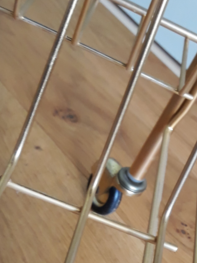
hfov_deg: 21.8
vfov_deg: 29.0
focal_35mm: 66
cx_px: 171
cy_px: 196
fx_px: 501
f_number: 1.7
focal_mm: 3.71
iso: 200
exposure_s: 1/33
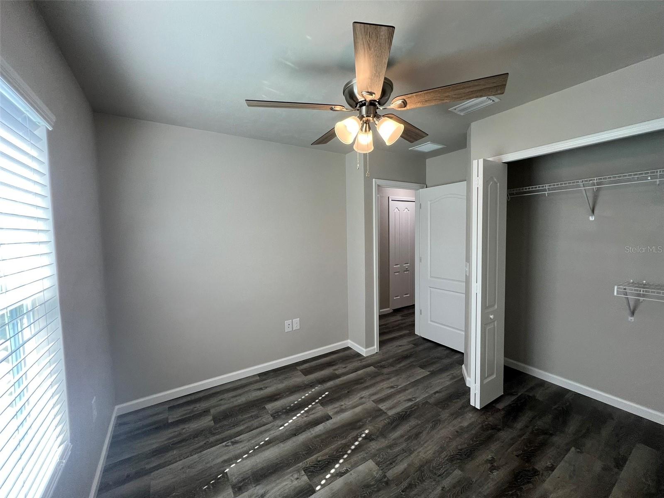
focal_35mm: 13
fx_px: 249
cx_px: 332
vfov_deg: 89.9
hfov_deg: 106.2
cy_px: 249
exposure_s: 1/120
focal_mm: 1.57
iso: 80
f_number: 1.8
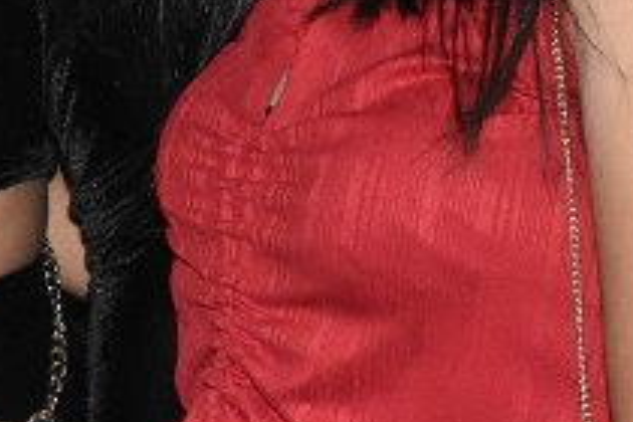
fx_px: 2567
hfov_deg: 13.3
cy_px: 2
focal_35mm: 146
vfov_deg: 9.3
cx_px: -286
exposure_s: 1/100
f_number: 6.3
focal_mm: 20
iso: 2500
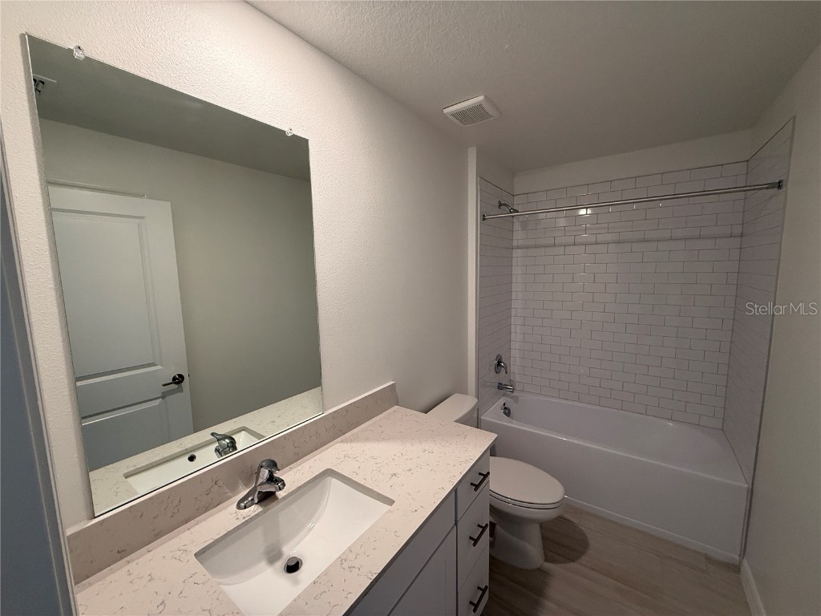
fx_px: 332
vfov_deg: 85.7
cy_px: 308
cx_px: 410
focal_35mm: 14
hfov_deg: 102.1
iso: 250
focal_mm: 2.22
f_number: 2.2
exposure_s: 1/120
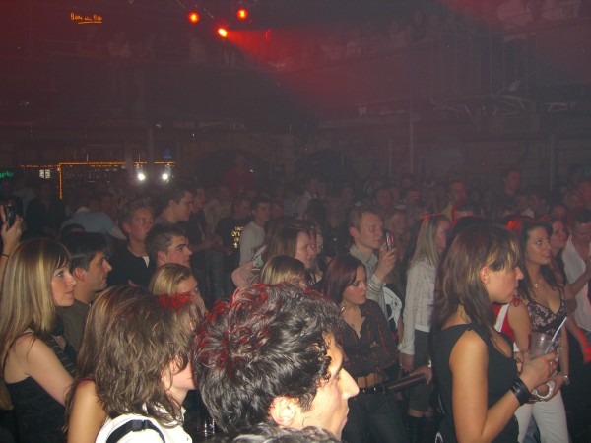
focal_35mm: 38
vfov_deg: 37.7
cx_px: 296
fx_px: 649
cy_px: 222
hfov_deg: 49.0
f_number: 2.8
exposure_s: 1/60
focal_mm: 7.9
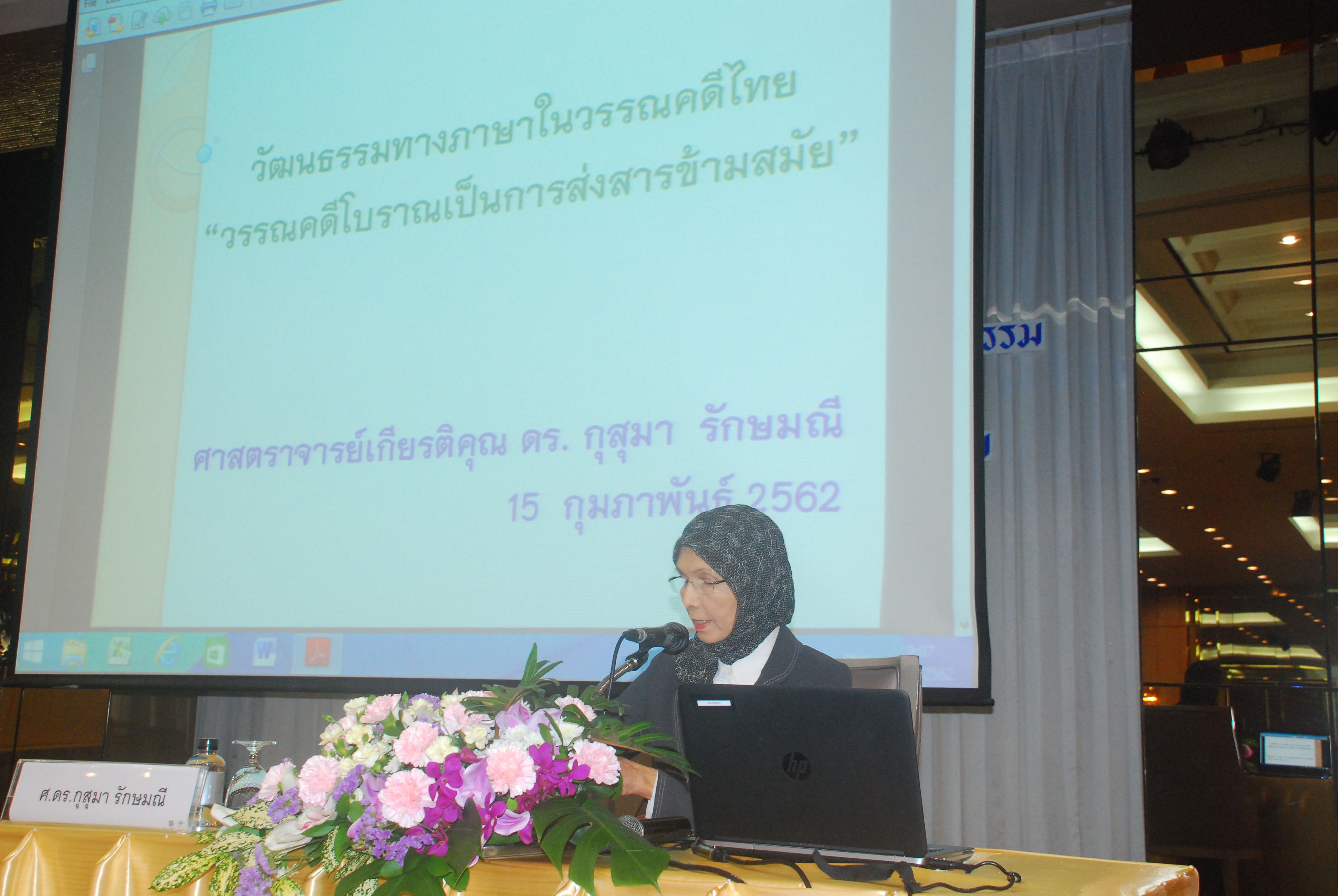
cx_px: 669
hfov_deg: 49.5
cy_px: 448
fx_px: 1451
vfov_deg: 34.3
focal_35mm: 39
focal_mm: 26
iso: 1000
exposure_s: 1/25
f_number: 5.6
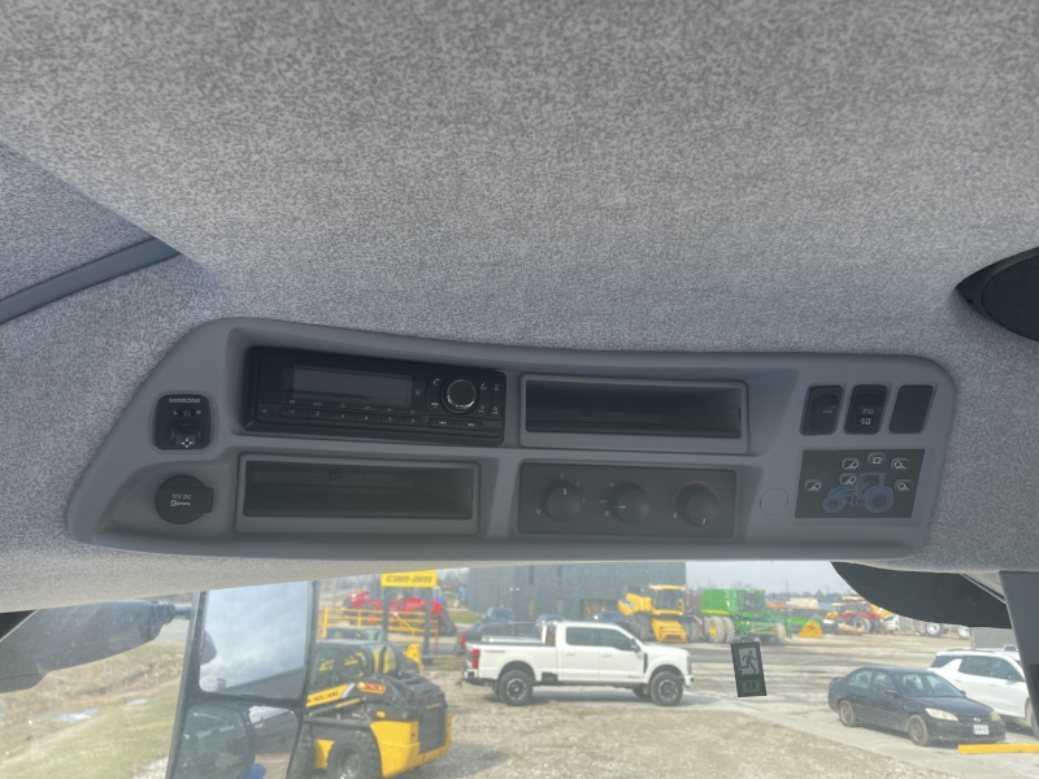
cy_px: 390
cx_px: 520
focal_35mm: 26
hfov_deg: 67.3
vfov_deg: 53.1
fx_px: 780
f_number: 1.6
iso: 32
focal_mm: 4.2
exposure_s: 1/440
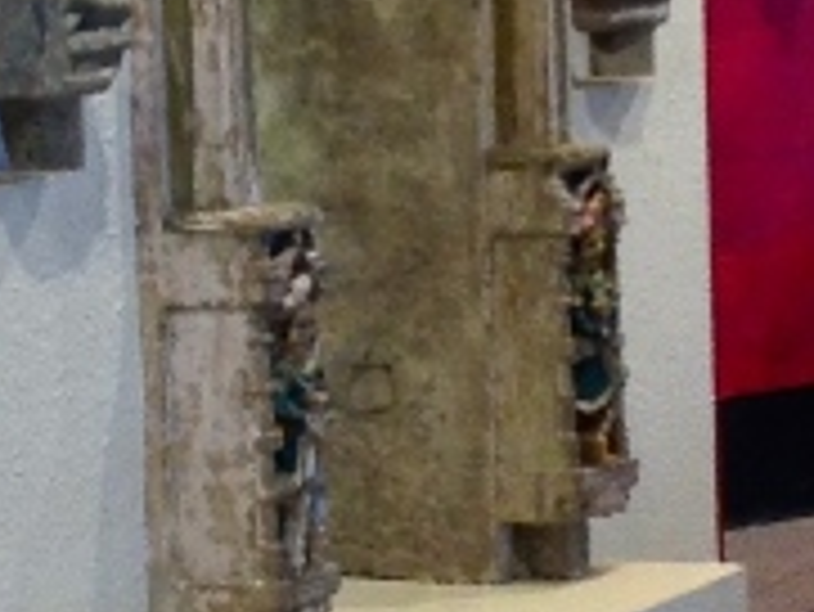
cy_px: 68
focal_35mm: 233
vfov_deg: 6.4
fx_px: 5483
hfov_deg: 8.5
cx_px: 495
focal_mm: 4.28
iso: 64
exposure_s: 1/40
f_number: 2.4
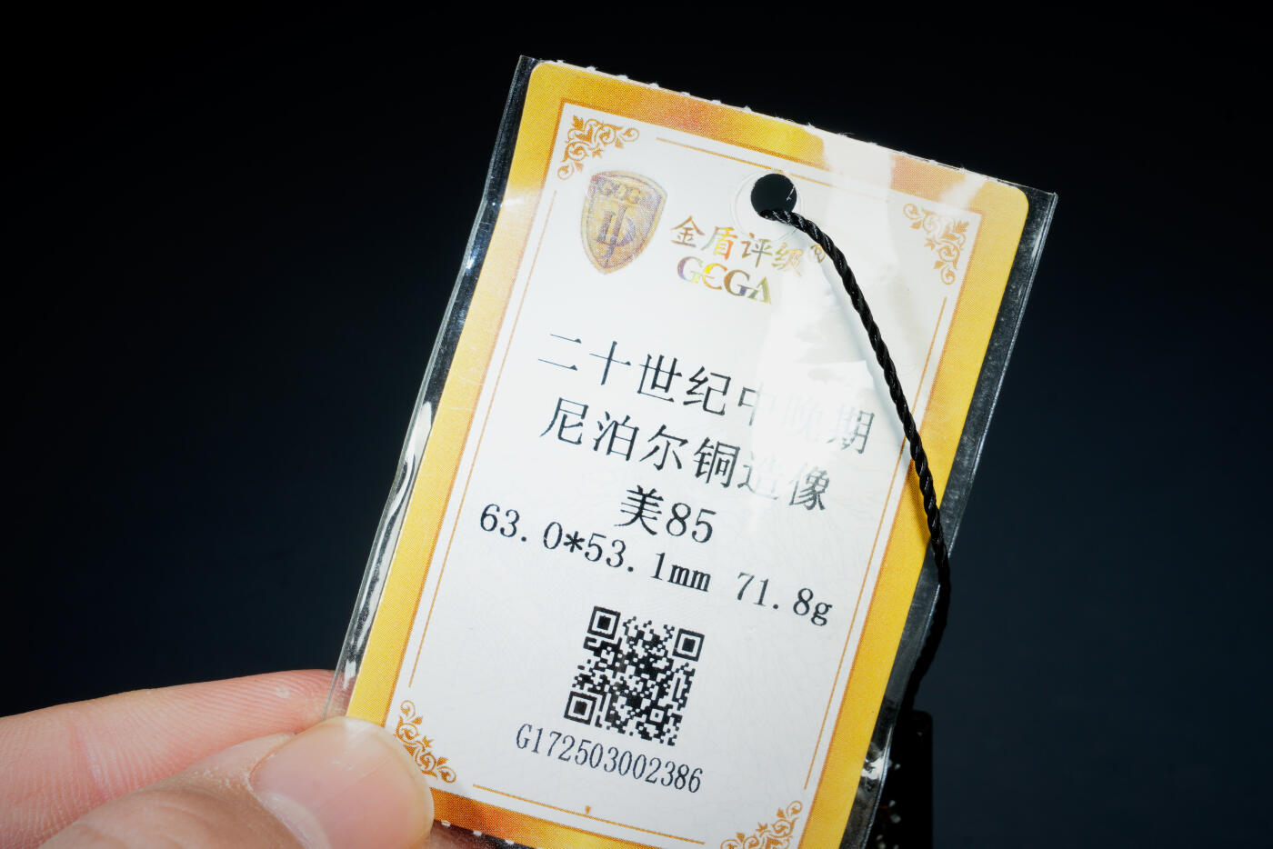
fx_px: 4456
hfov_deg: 16.3
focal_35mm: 126
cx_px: 636
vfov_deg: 10.9
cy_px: 424
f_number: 18
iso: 100
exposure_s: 1/160
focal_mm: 84
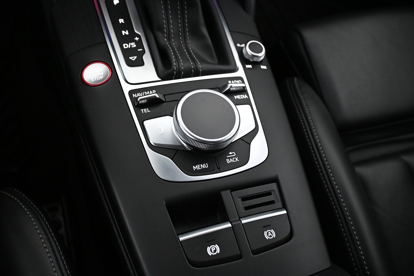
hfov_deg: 57.2
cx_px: 207
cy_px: 138
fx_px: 379
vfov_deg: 40.0
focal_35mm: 33
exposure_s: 1/40
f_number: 4
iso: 3600
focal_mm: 22
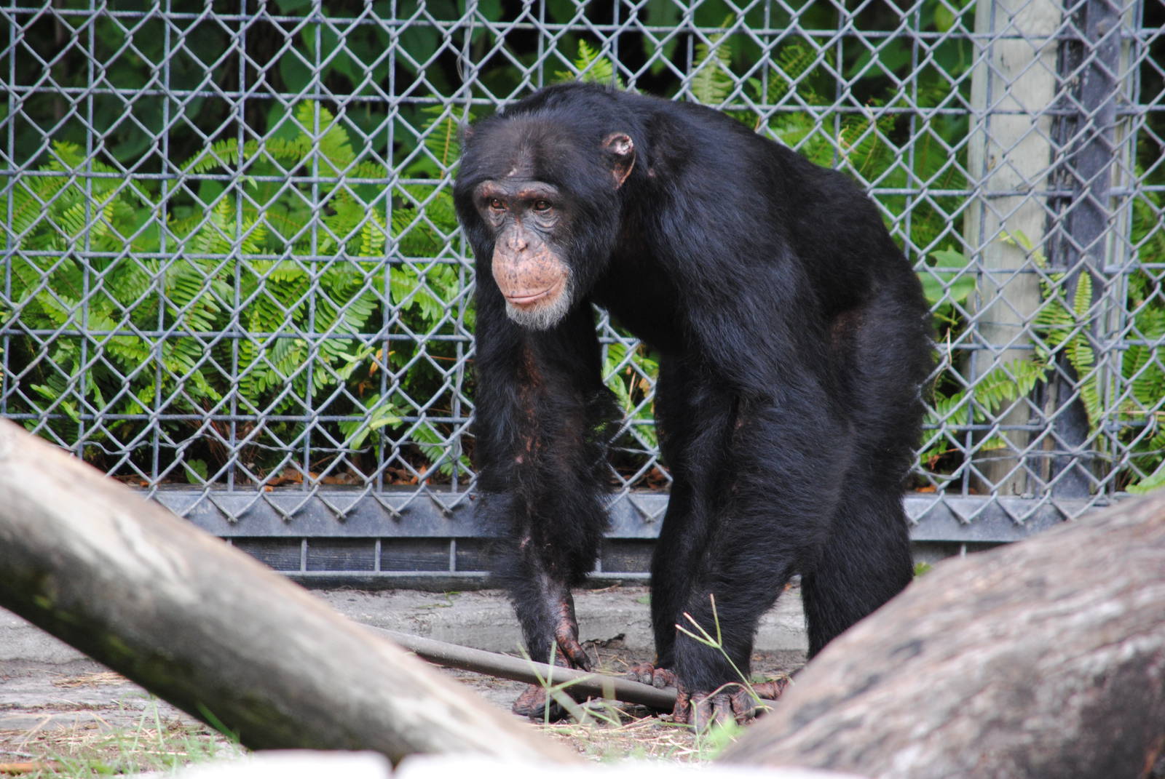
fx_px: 13608
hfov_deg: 4.9
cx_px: 582
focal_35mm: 420
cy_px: 390
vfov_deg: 3.3
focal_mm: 280
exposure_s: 1/100
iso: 400
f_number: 5.6
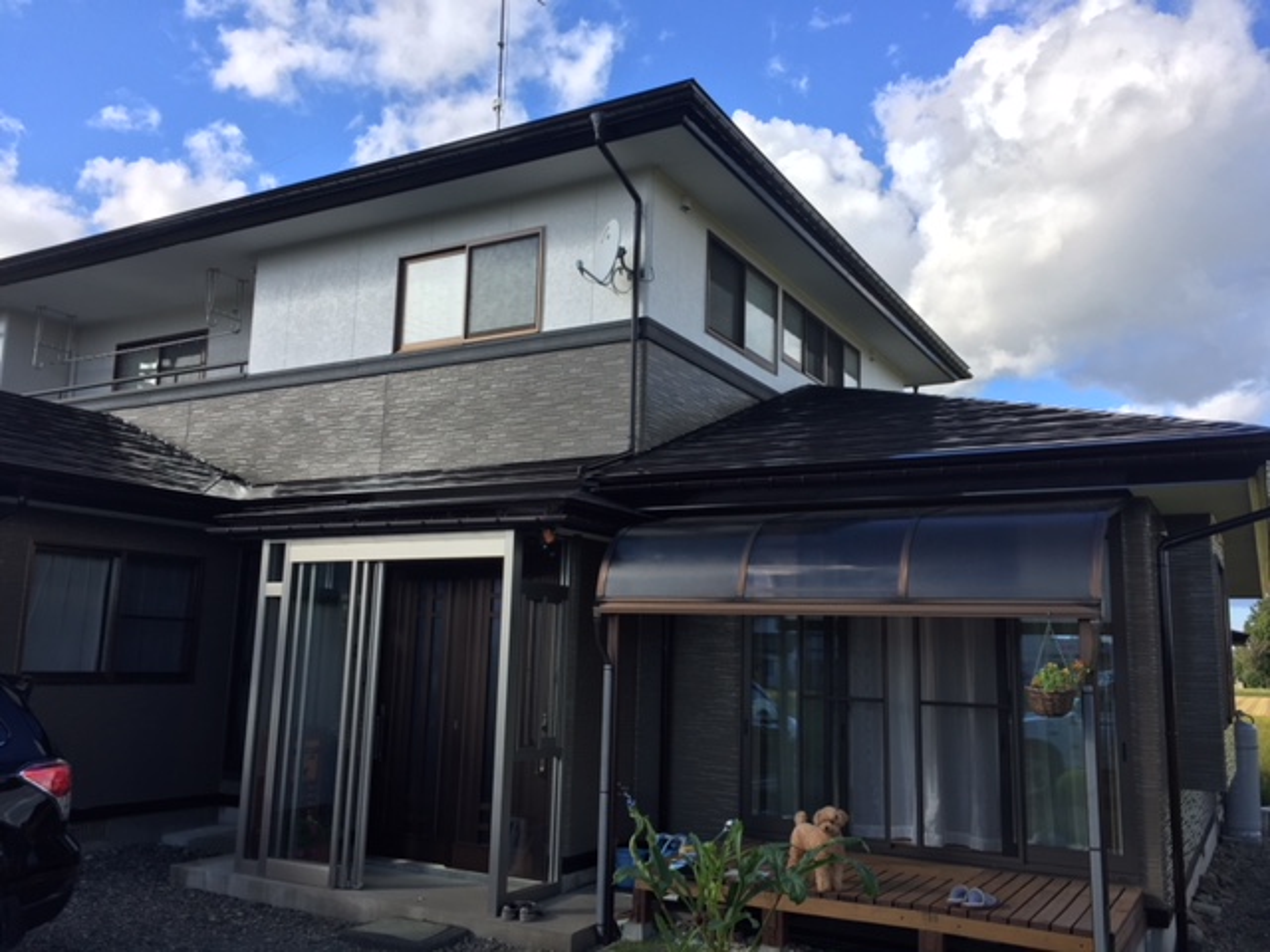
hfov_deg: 61.7
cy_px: 476
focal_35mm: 29
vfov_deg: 48.2
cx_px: 635
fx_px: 1064
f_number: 2.2
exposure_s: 1/1276
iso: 32
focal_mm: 4.15
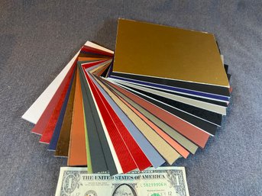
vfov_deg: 53.0
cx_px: 131
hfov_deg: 67.3
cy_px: 98
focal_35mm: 26
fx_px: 197
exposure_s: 1/60
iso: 320
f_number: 1.8
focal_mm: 4.25
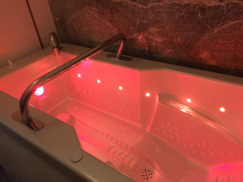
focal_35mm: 29
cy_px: 91
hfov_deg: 61.7
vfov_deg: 48.2
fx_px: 204
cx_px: 122
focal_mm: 4.15
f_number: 2.2
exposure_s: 1/17
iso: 500
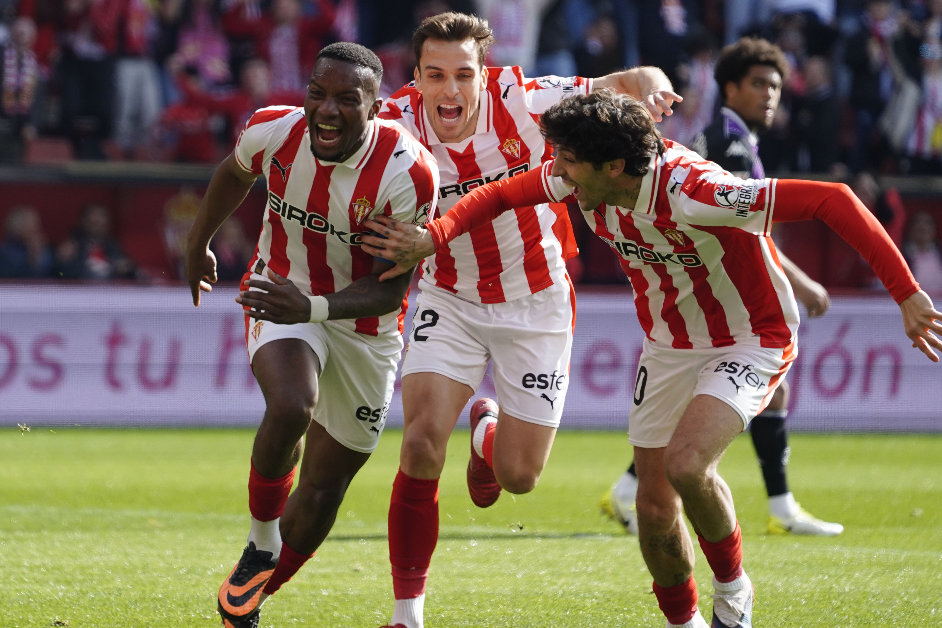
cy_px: 314
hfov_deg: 6.2
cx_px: 471
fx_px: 8634
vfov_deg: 4.2
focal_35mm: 330
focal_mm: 330
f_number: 5.6
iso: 1250
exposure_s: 1/2000
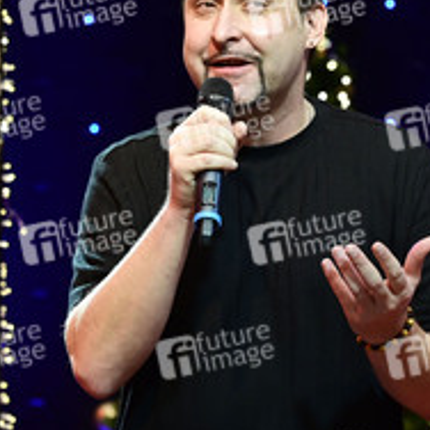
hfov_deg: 7.1
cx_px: 246
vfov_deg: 7.1
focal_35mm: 245
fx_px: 3443
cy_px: 181
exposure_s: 1/320
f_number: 5
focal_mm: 120
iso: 1250
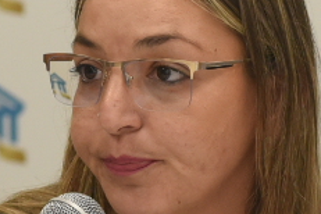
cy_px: 151
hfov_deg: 2.0
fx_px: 9085
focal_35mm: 1019
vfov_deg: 1.3
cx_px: 224
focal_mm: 145
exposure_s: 1/100
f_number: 6.3
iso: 1250
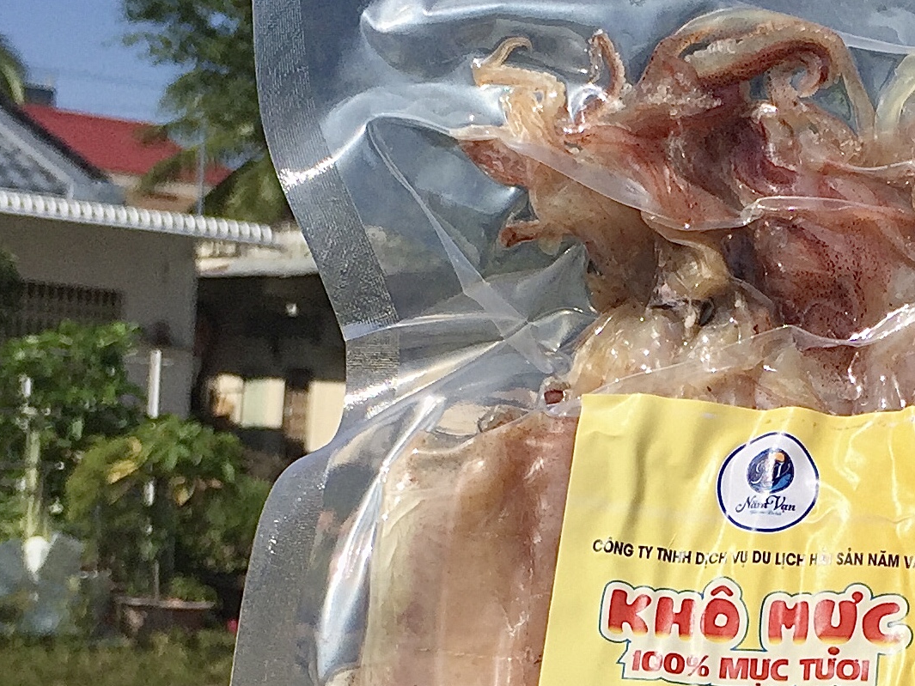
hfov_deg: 22.7
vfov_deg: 17.1
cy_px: 712
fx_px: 2221
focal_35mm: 84
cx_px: 811
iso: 32
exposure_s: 1/4405
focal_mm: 4.15
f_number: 2.2
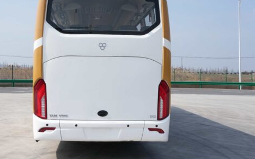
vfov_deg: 27.4
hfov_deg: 42.5
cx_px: 106
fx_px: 327
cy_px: 63
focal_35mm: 47
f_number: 16
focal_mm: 36
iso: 2500
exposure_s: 1/2000
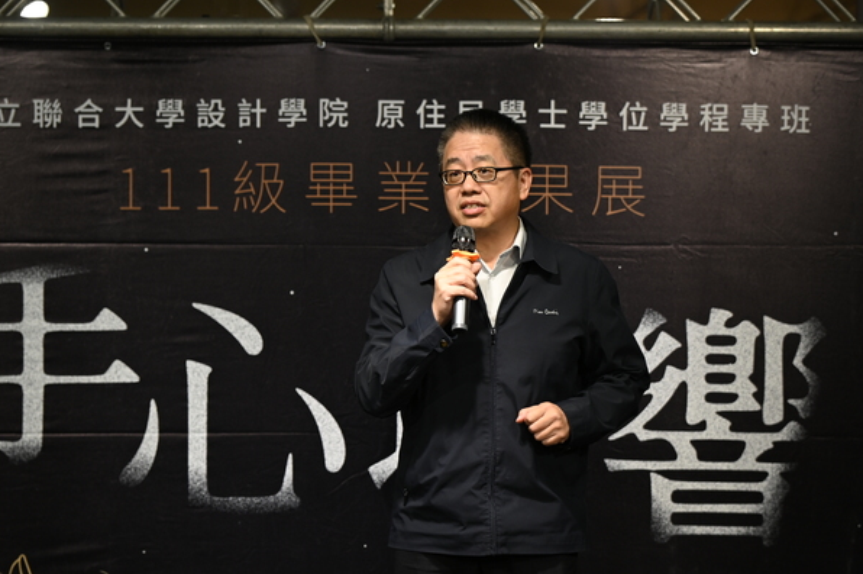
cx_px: 410
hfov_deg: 15.0
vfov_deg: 10.0
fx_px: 3281
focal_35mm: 137
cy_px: 380
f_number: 2.8
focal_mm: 102
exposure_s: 1/125
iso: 400
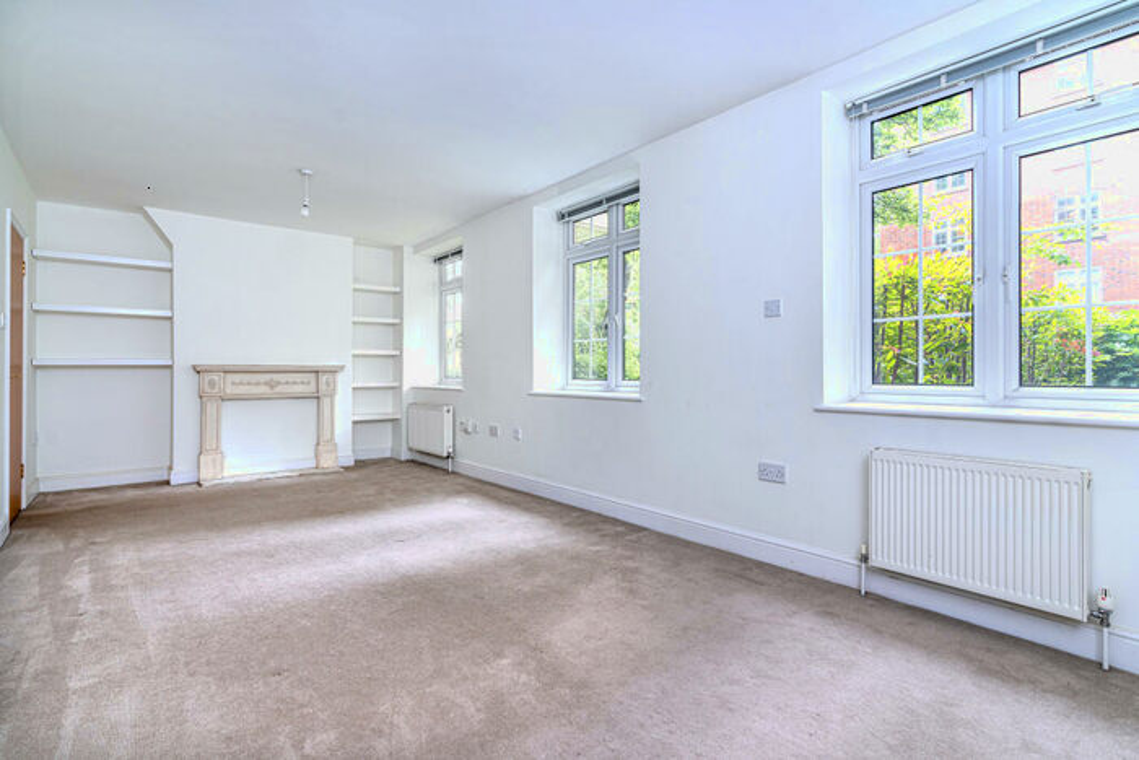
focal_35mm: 16
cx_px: 570
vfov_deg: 73.8
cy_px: 380
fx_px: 506
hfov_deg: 96.7
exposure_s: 1/13
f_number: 7.1
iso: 320
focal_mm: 16
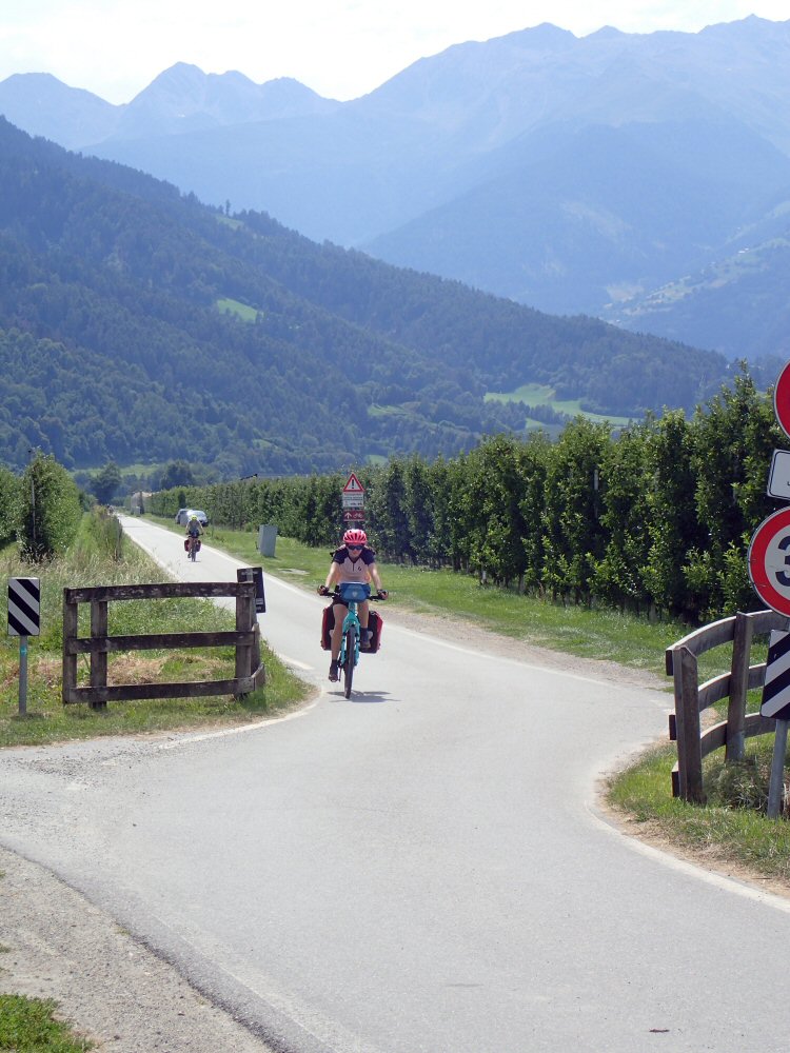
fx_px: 2769
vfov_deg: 21.5
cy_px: 526
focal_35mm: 91
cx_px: 395
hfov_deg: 16.2
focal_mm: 16.48
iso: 100
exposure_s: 1/250
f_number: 6.3
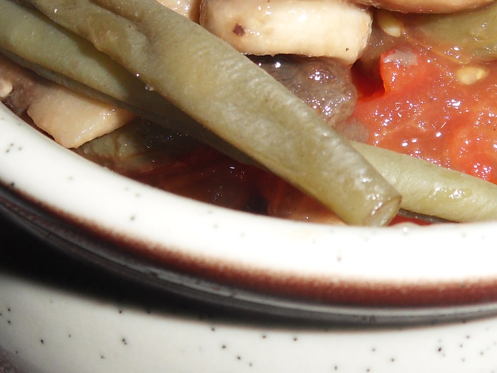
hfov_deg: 27.8
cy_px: 77
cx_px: 231
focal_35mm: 70
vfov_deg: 20.8
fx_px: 1005
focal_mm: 4.2
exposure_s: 1/30
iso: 100
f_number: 7.5
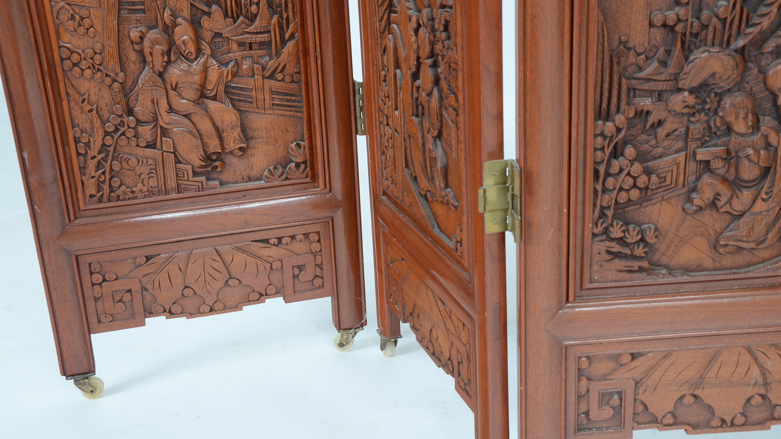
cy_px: 255
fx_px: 1056
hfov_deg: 40.6
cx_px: 394
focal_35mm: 51
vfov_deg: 23.5
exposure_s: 1/100
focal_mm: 32
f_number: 9
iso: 500
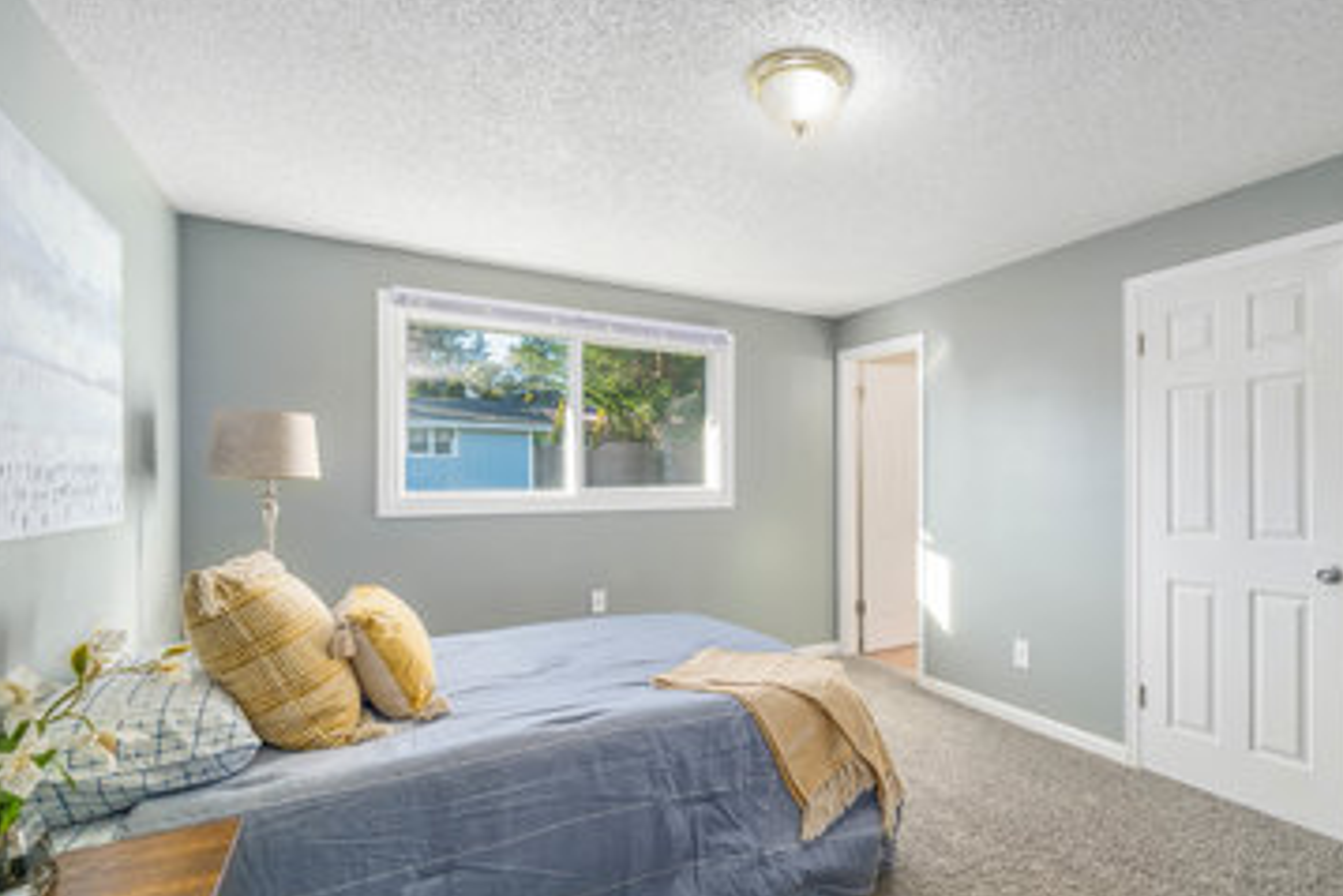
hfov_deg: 92.2
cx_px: 797
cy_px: 484
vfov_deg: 70.4
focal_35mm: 17
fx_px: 634
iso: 640
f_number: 7.1
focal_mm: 14
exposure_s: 1/30
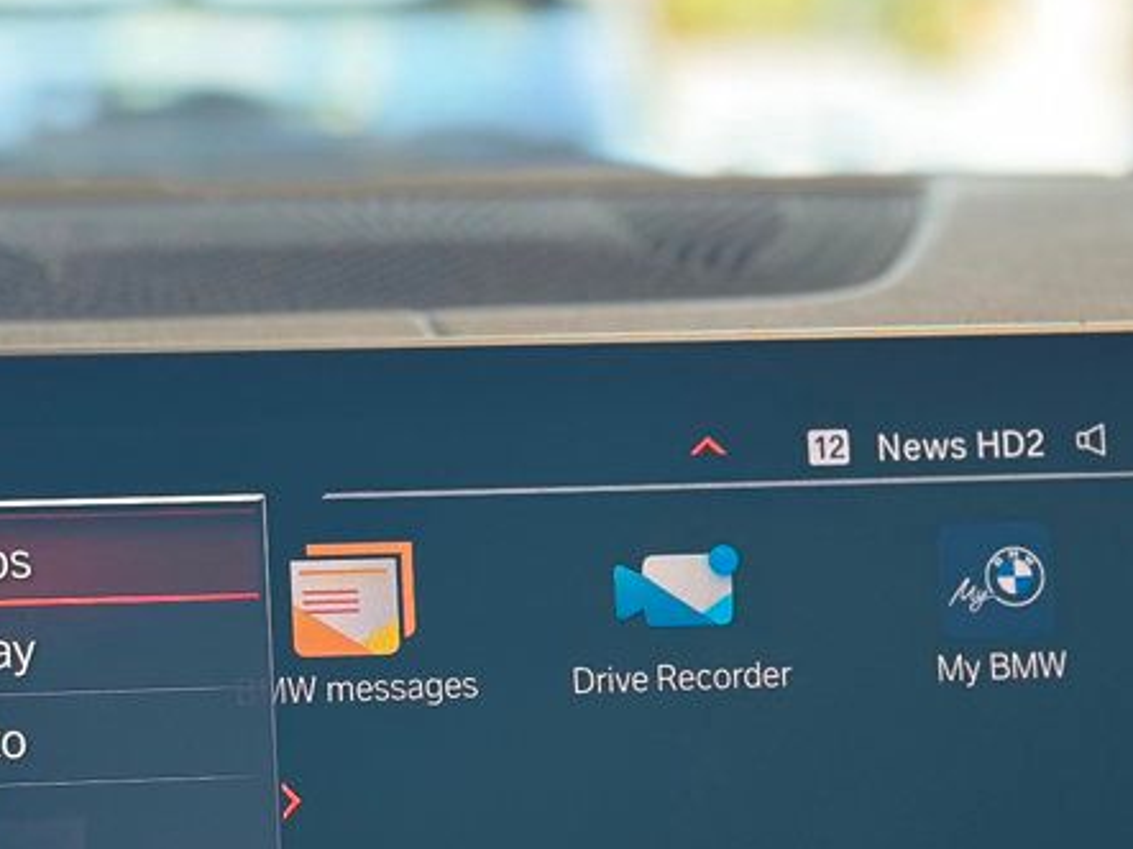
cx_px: 629
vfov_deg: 13.2
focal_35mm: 111
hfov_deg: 17.7
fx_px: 3632
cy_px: 790
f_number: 1.78
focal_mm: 6.86
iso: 160
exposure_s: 1/60
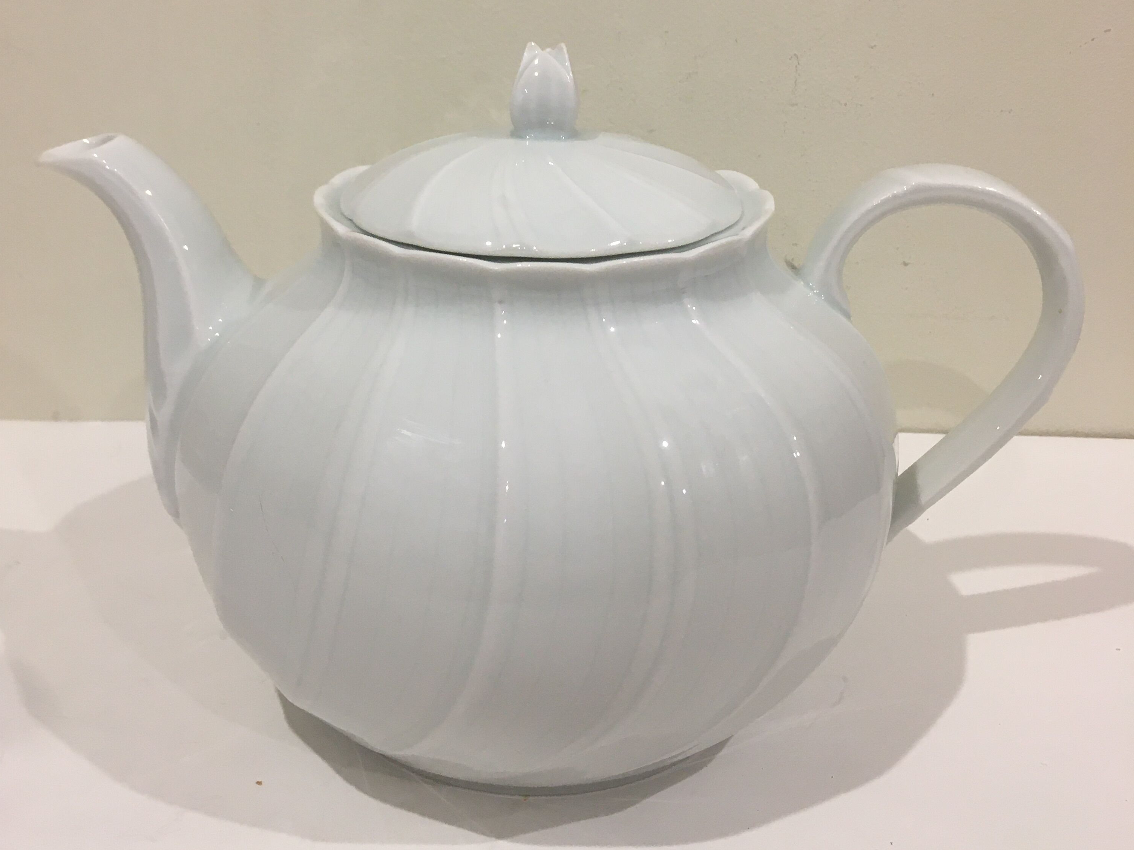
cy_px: 229
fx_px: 1278
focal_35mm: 39
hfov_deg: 47.9
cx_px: 564
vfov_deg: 36.1
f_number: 2.2
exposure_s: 1/33
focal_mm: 4.15
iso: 64
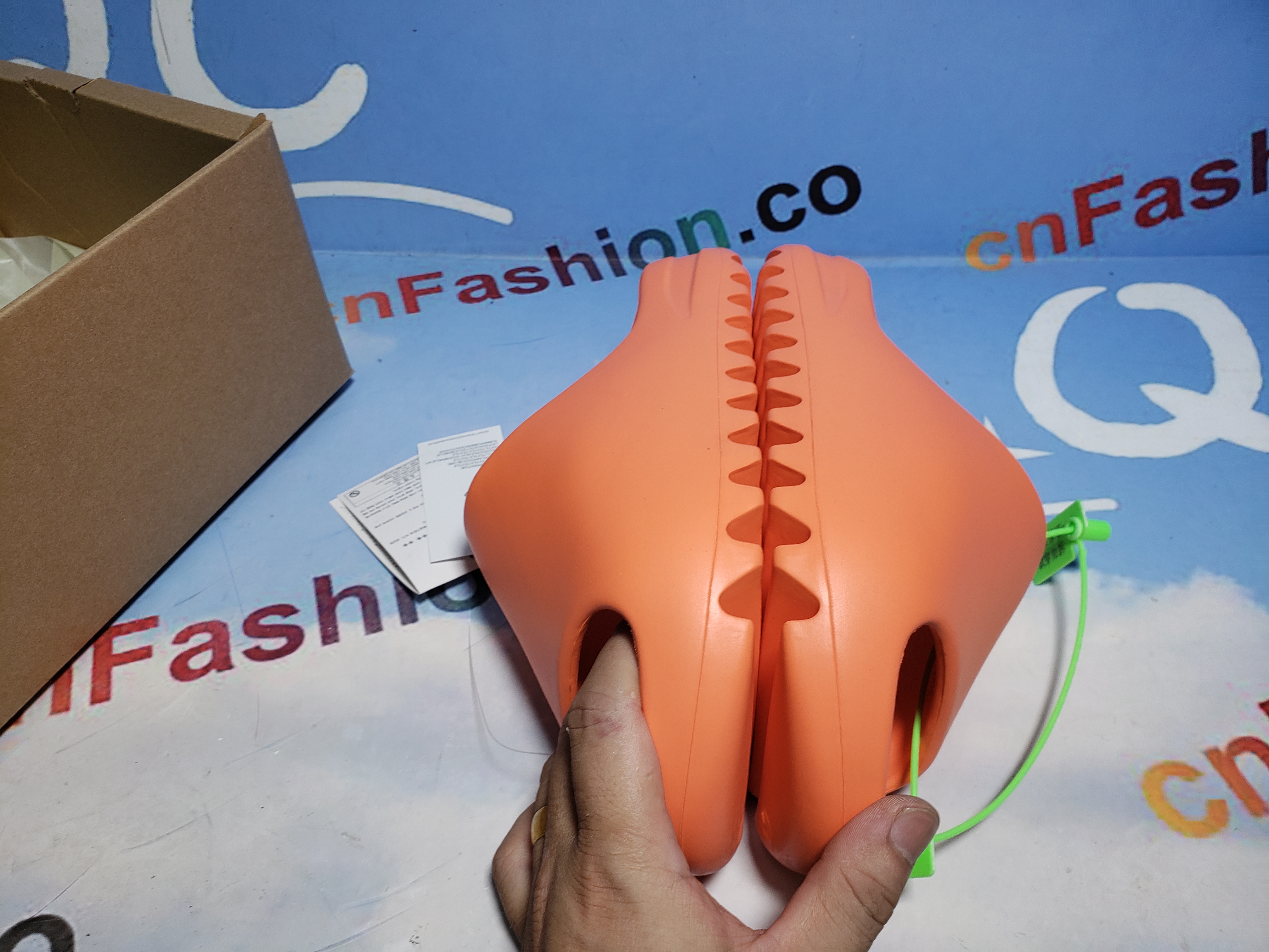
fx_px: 953
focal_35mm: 26
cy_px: 476
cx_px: 634
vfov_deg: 53.1
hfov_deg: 67.3
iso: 50
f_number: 2.4
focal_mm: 4.3
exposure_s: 1/221
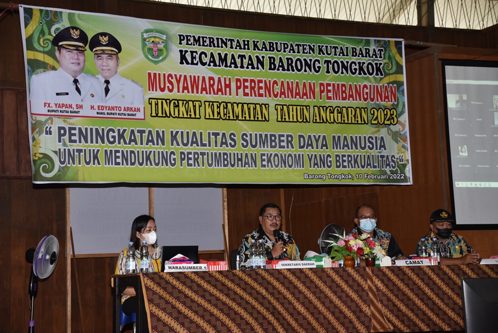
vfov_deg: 18.2
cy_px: 166
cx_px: 249
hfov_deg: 27.0
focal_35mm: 75
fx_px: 1038
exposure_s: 1/60
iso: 640
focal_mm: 75
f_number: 6.3
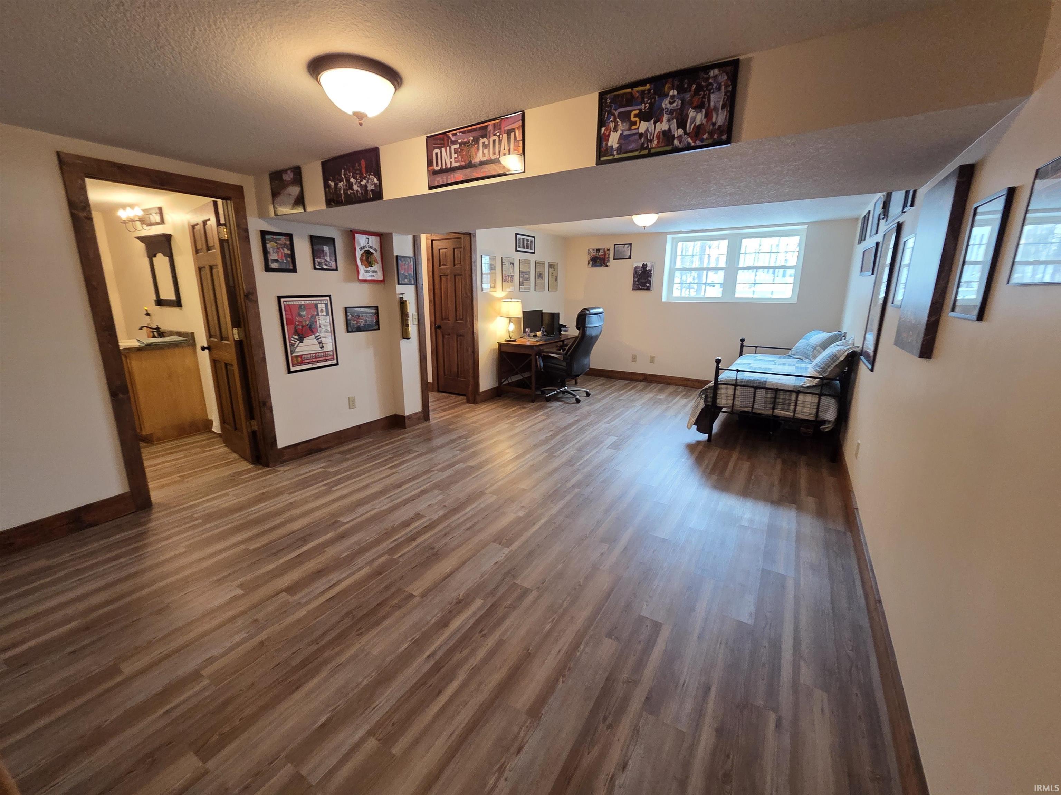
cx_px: 530
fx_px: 398
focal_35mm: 13
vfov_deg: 89.9
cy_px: 398
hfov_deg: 106.2
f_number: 2.2
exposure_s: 1/60
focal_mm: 2.2
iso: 320
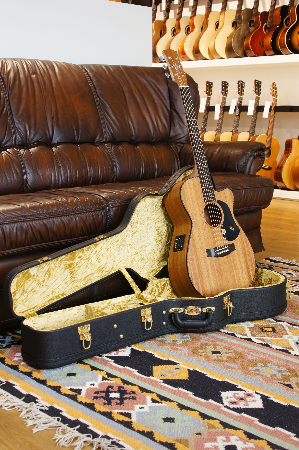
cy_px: 225
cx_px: 150
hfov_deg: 29.8
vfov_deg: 43.6
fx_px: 562
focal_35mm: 45
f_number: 7.1
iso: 100
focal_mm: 30
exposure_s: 1/6
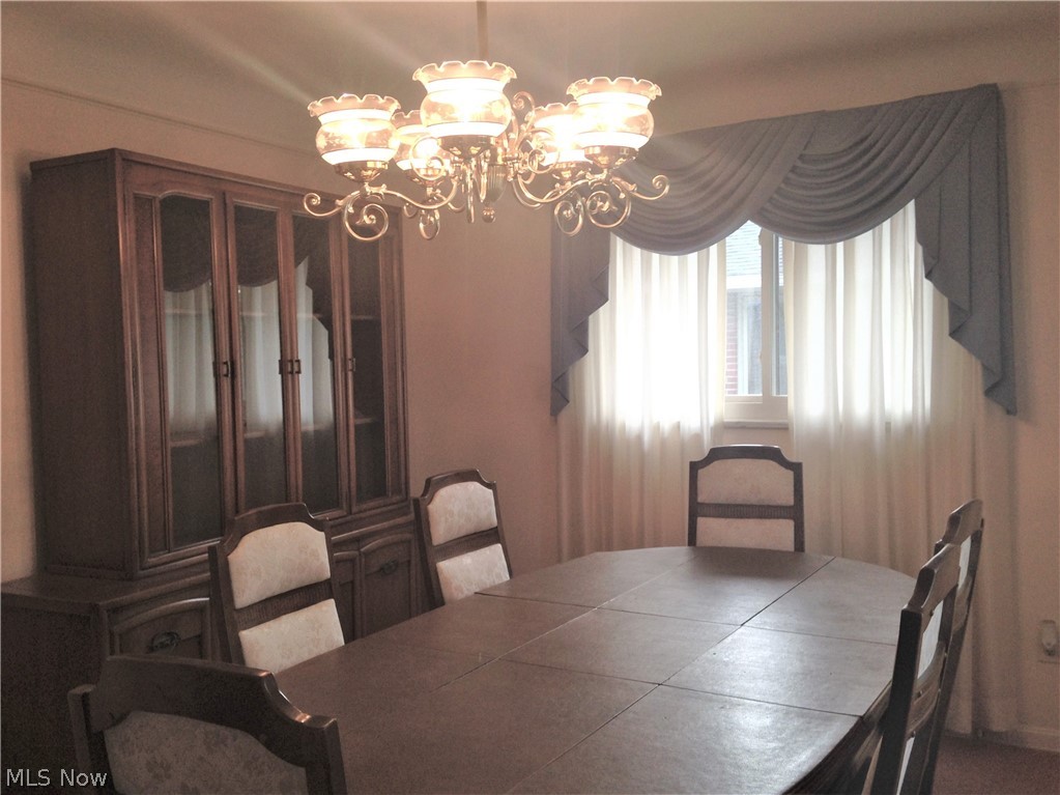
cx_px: 530
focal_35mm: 33
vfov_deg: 42.9
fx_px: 1010
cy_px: 398
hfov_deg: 55.4
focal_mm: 4.12
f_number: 2.4
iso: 80
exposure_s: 1/120
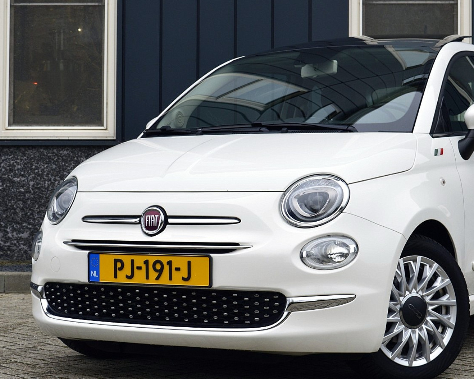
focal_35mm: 82
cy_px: 193
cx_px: 287
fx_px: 1151
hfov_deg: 23.2
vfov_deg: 18.7
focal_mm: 40
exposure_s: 1/60
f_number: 8
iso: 400
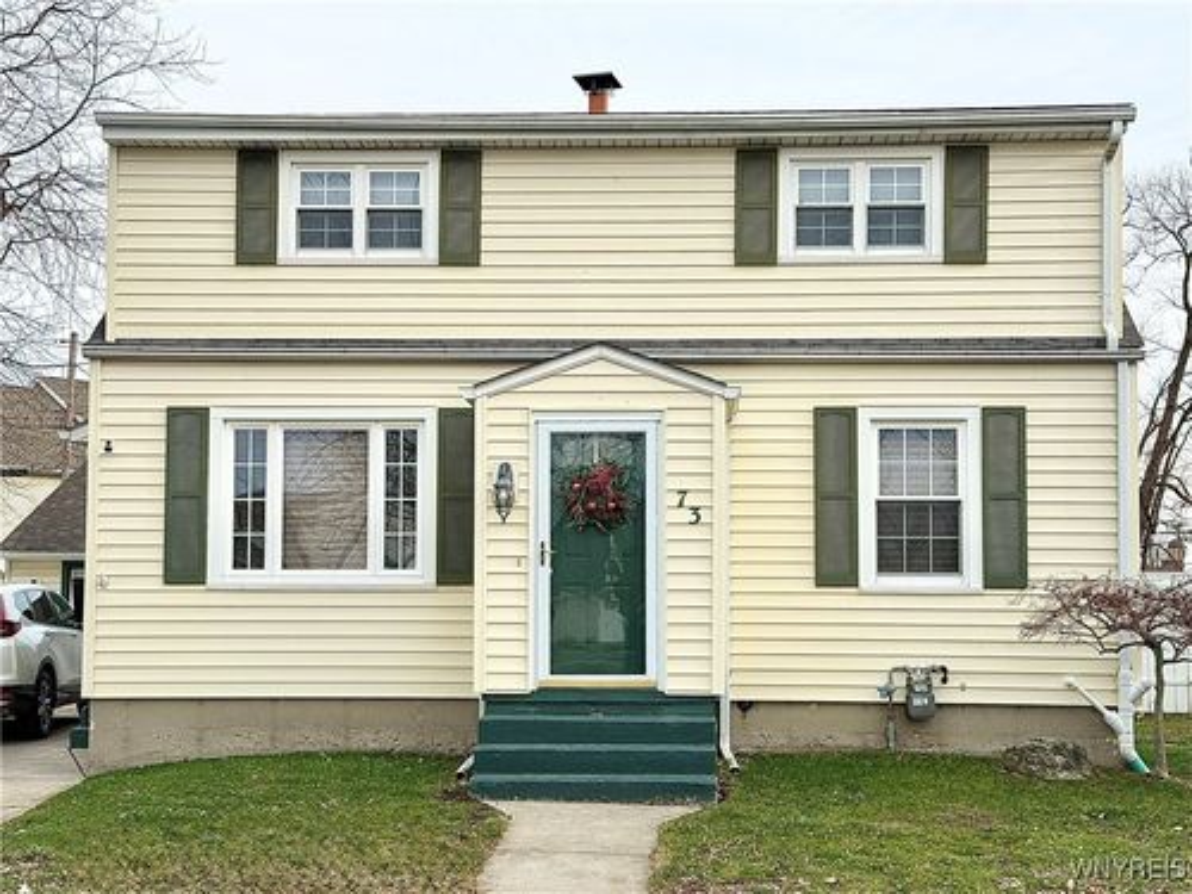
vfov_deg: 30.3
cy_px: 447
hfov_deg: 39.7
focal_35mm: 48
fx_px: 1653
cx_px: 596
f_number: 1.78
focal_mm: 6.76
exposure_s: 1/2577
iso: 64
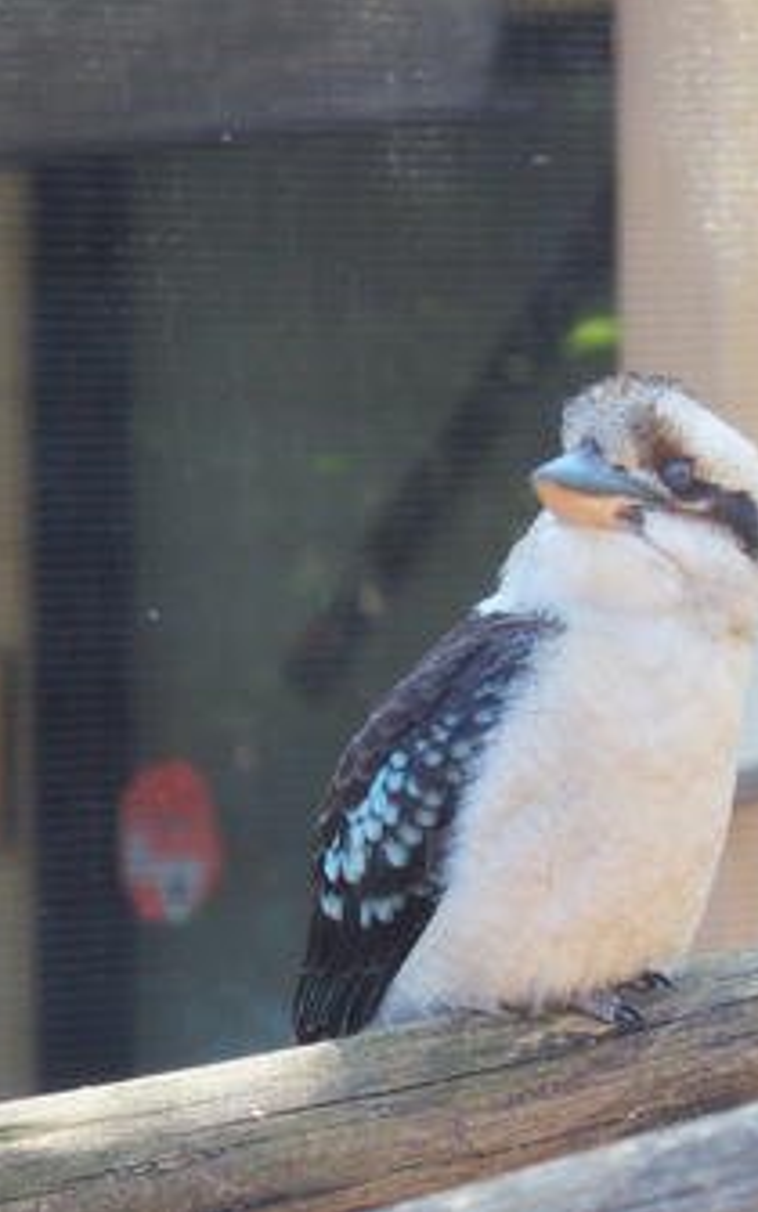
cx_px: 541
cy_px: 606
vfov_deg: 10.9
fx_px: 6346
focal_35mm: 192
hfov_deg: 6.8
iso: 200
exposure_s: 1/160
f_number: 2.8
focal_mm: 28.8
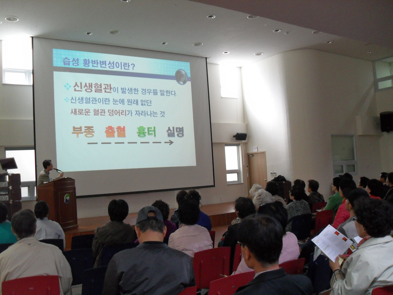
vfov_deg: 40.7
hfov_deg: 52.6
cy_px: 148
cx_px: 196
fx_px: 397
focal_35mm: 35
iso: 200
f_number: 2.8
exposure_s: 1/30
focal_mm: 6.2
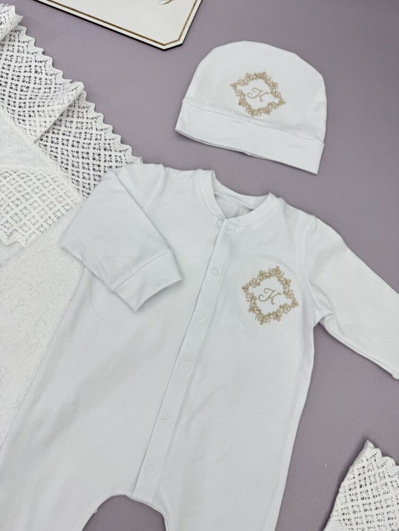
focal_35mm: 24
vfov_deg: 71.6
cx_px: 200
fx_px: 369
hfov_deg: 56.8
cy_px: 266
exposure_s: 1/952
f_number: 1.78
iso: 80
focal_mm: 6.76
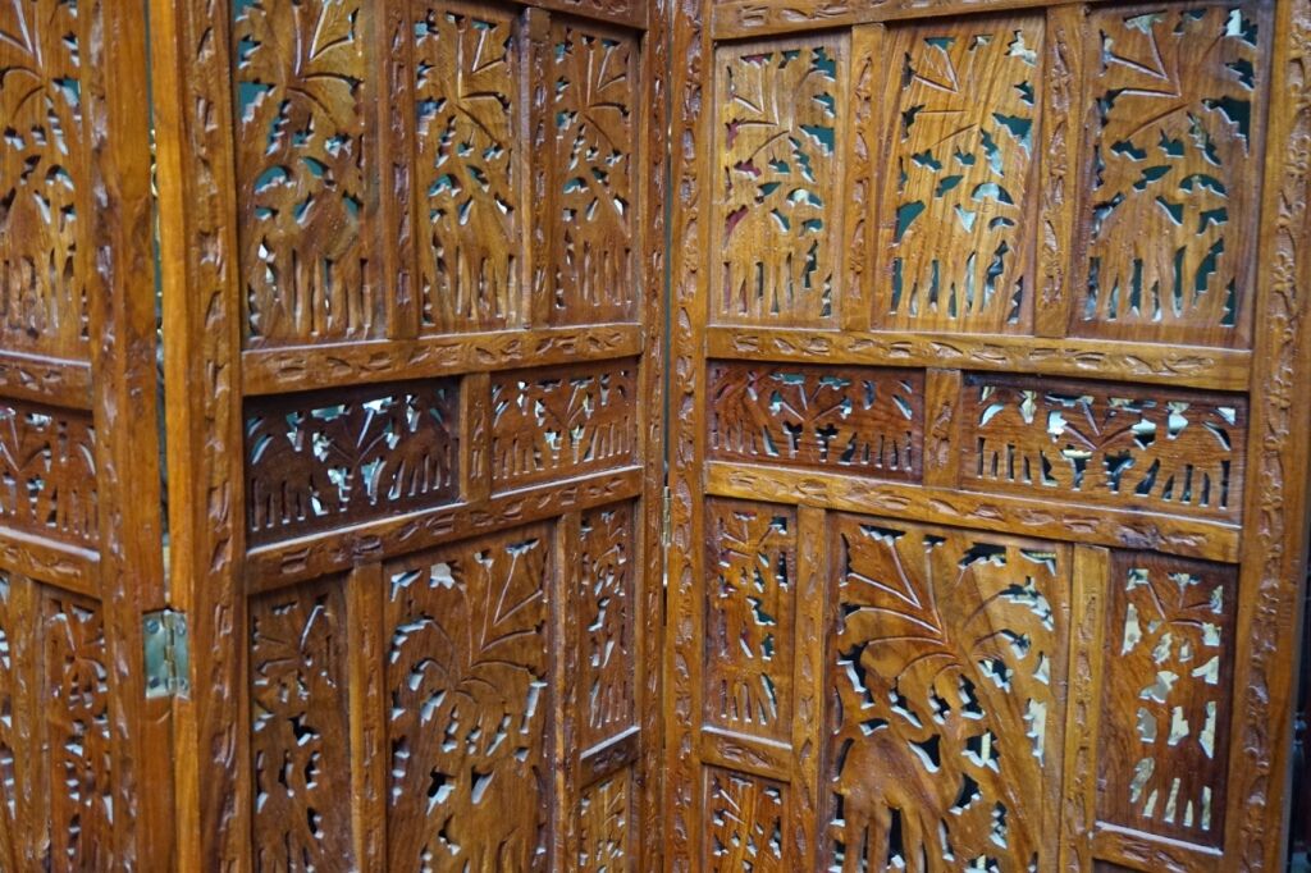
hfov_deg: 49.6
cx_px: 656
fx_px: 1420
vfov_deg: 34.2
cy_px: 436
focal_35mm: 39
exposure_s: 1/160
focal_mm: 26
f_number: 4.5
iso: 2500
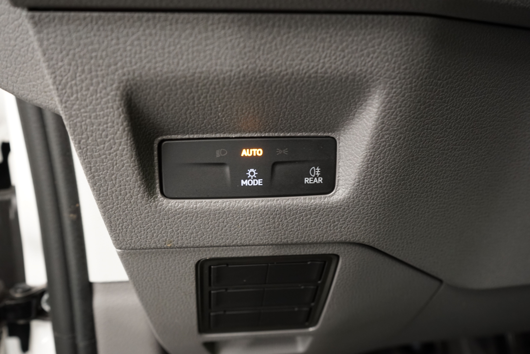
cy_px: 177
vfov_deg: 40.0
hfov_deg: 57.2
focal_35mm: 33
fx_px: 486
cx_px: 265
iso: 1000
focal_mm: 33
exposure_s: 1/5
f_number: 7.1
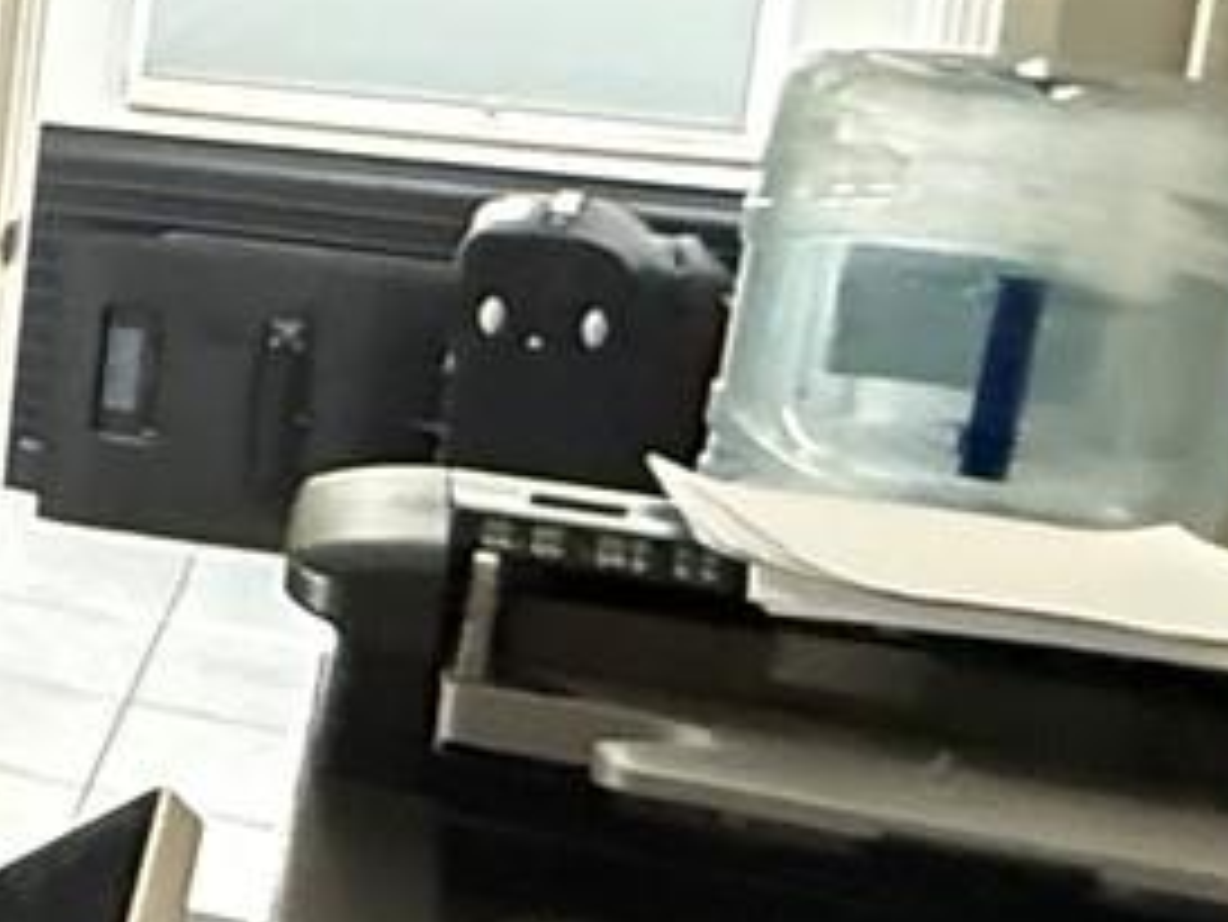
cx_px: -1808
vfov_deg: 17.7
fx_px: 2910
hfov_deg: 14.4
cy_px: 76
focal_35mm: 82
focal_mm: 2.22
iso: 1000
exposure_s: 1/40
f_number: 2.2
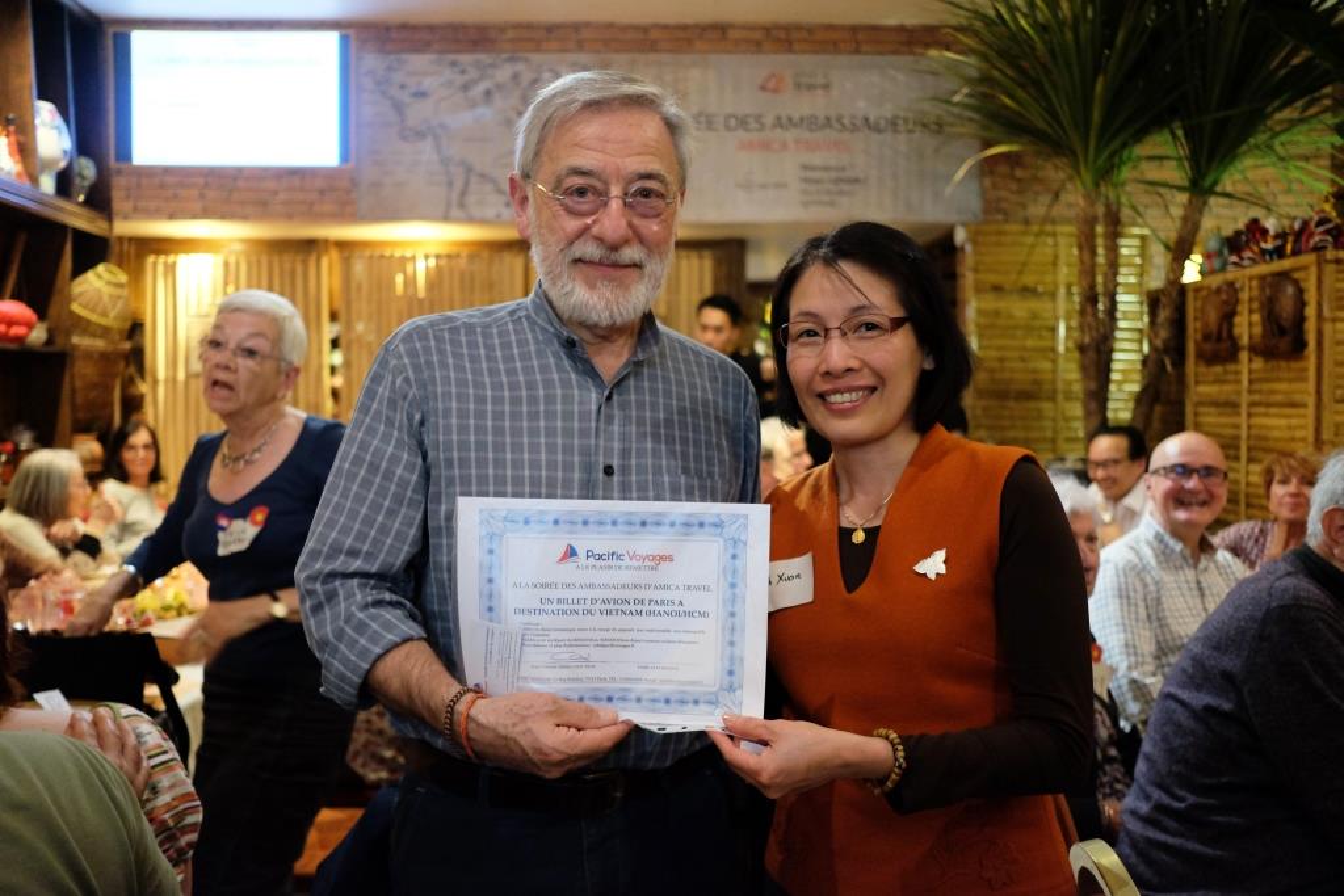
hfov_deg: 54.4
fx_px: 1307
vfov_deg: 37.9
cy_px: 448
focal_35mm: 35
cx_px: 672
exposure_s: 1/50
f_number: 2
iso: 3200
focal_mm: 23
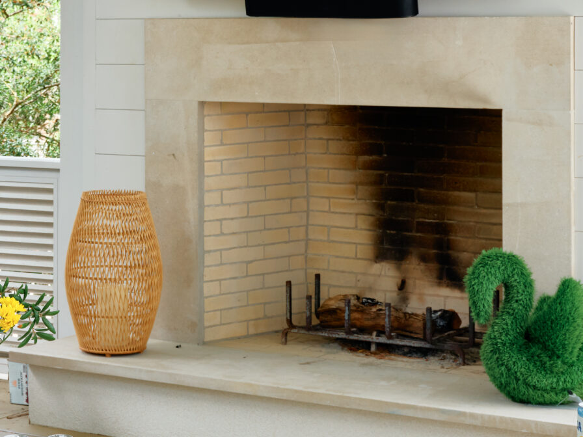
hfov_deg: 19.2
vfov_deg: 14.6
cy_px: 31
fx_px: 1684
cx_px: 31
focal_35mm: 100
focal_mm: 44
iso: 160
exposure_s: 1/10
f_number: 13
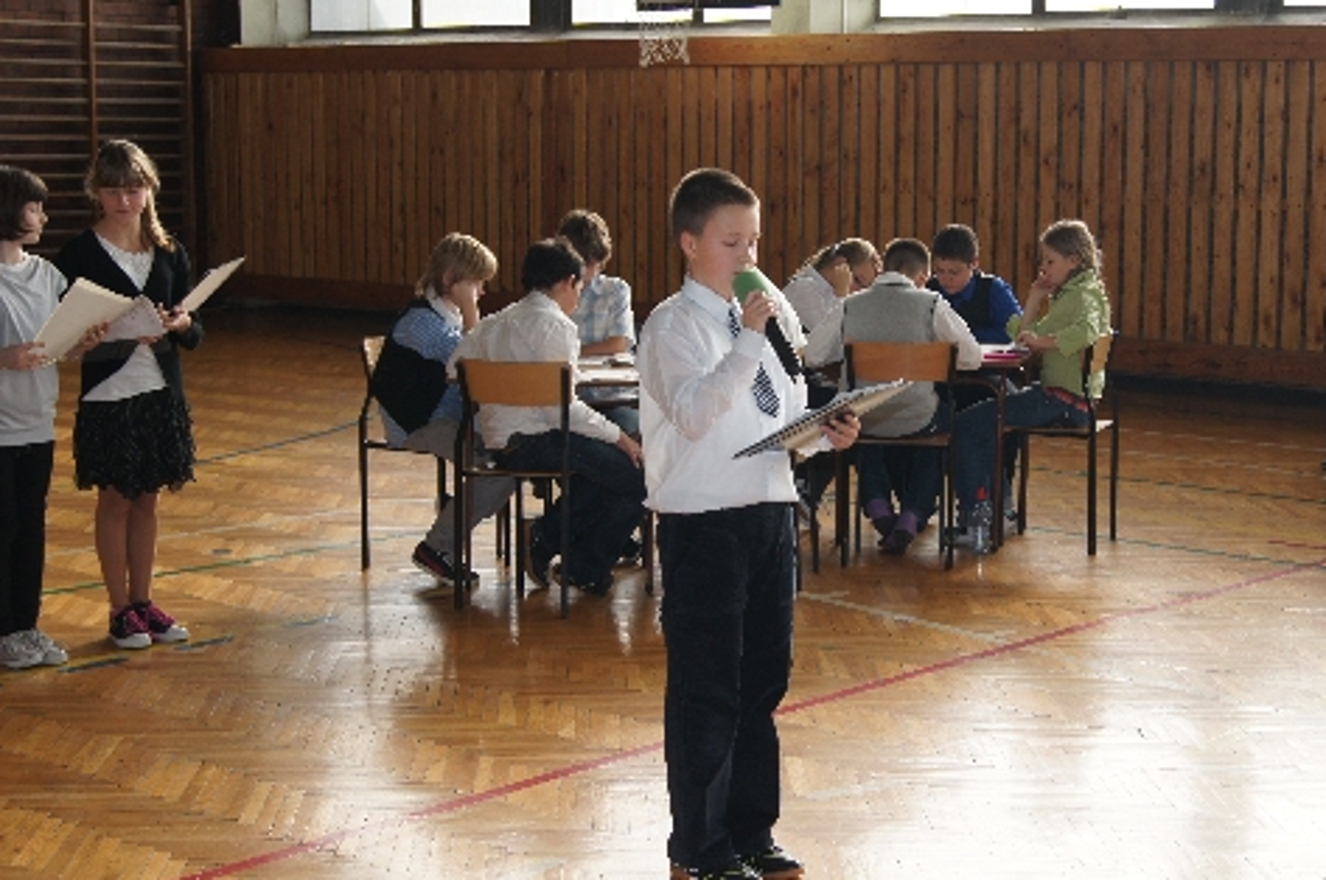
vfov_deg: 20.4
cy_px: 481
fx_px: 2451
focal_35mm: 67
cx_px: 838
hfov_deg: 30.1
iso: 200
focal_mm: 35
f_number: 5
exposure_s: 1/160
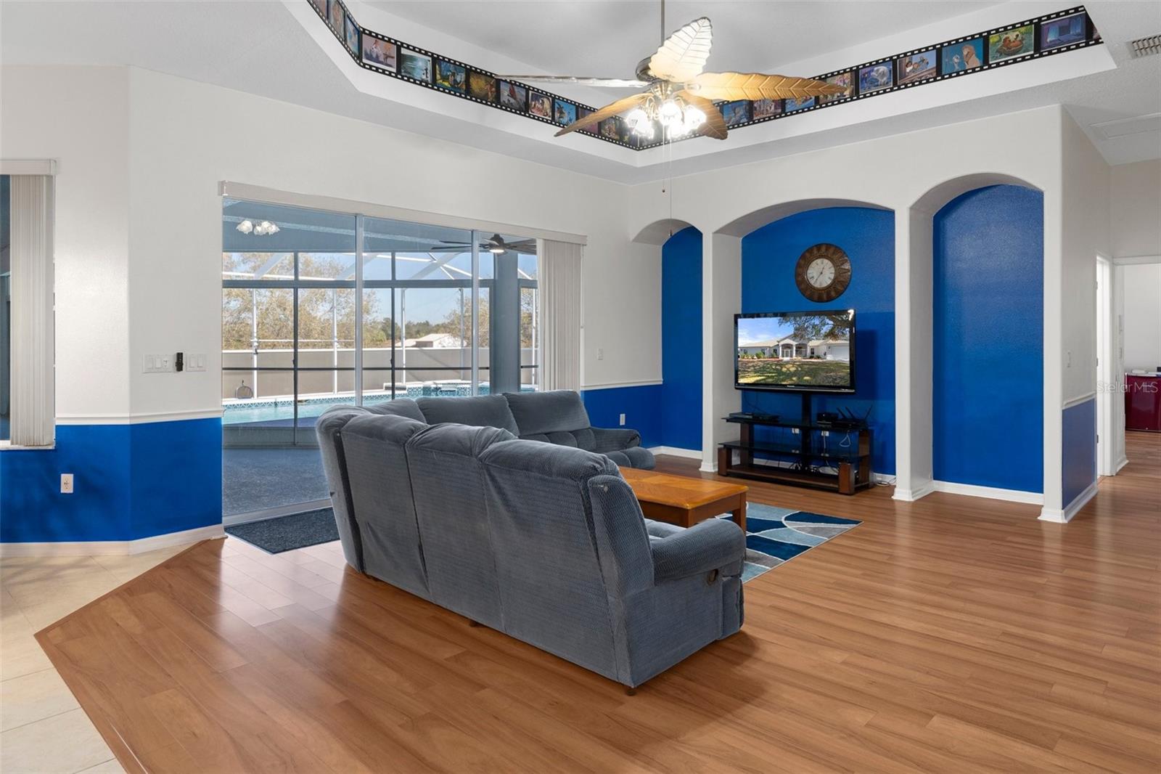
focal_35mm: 21
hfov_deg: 81.2
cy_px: 387
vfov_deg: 59.5
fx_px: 677
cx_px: 580
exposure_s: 1.3
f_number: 8
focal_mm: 14
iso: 320
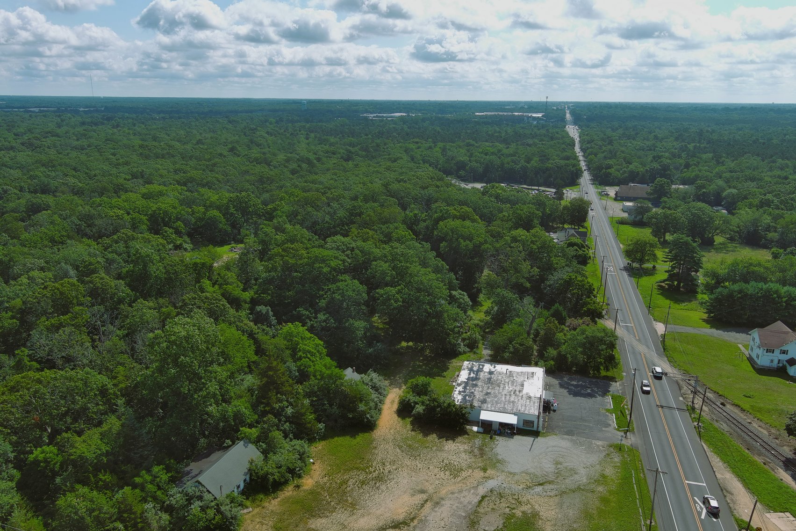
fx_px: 641
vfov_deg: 45.0
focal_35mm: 29
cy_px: 266
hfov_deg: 63.7
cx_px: 398
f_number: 2.8
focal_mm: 10.57
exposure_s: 1/2000
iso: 100
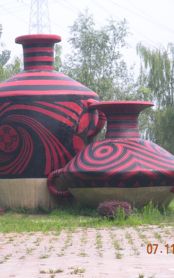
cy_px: 136
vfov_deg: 14.4
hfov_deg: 9.0
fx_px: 1101
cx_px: 38
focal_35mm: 145
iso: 64
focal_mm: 17.4
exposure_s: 1/166
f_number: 5
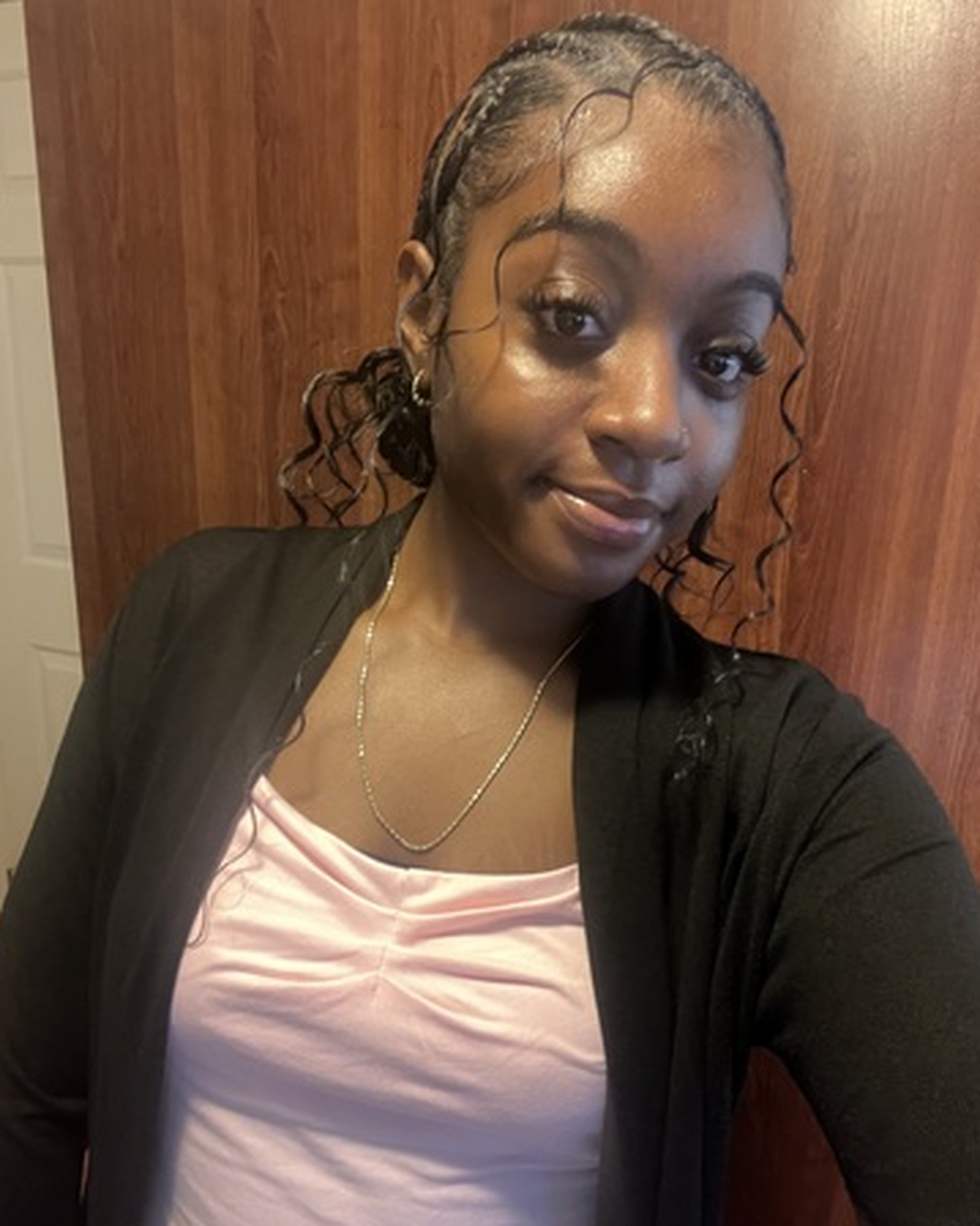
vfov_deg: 67.9
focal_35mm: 25
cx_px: 504
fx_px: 907
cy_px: 680
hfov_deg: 56.8
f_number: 2.2
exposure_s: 1/15
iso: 640
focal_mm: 2.71
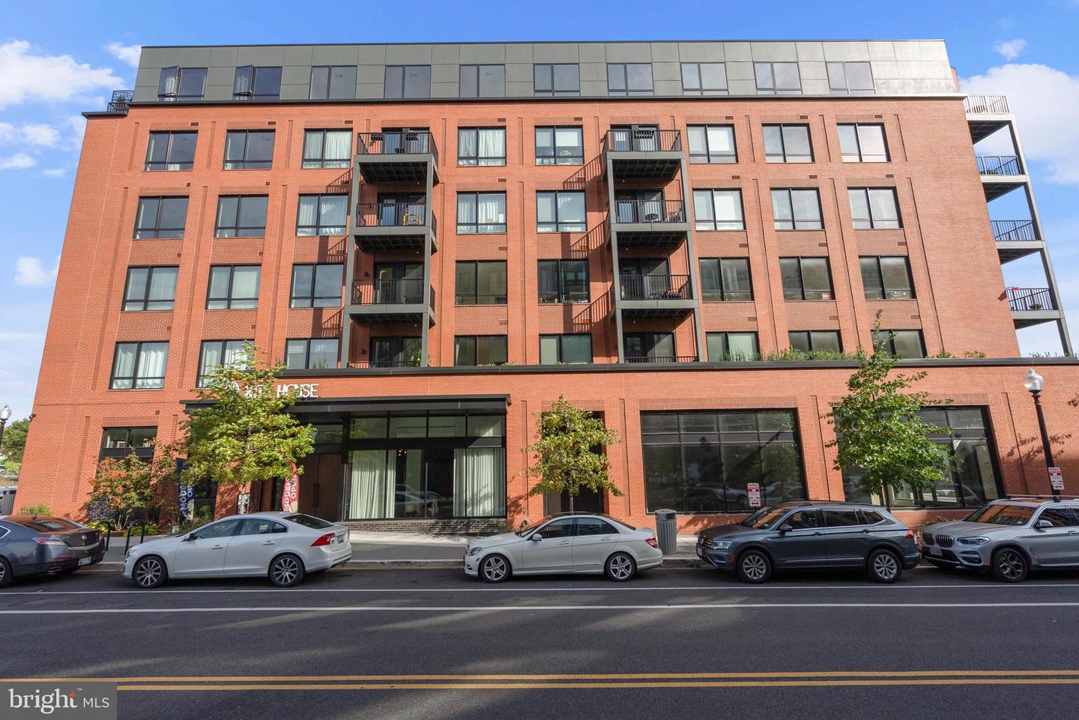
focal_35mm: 16
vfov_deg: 73.8
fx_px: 480
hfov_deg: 96.7
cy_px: 360
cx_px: 540
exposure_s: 1/1250
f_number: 8
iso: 800
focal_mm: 16
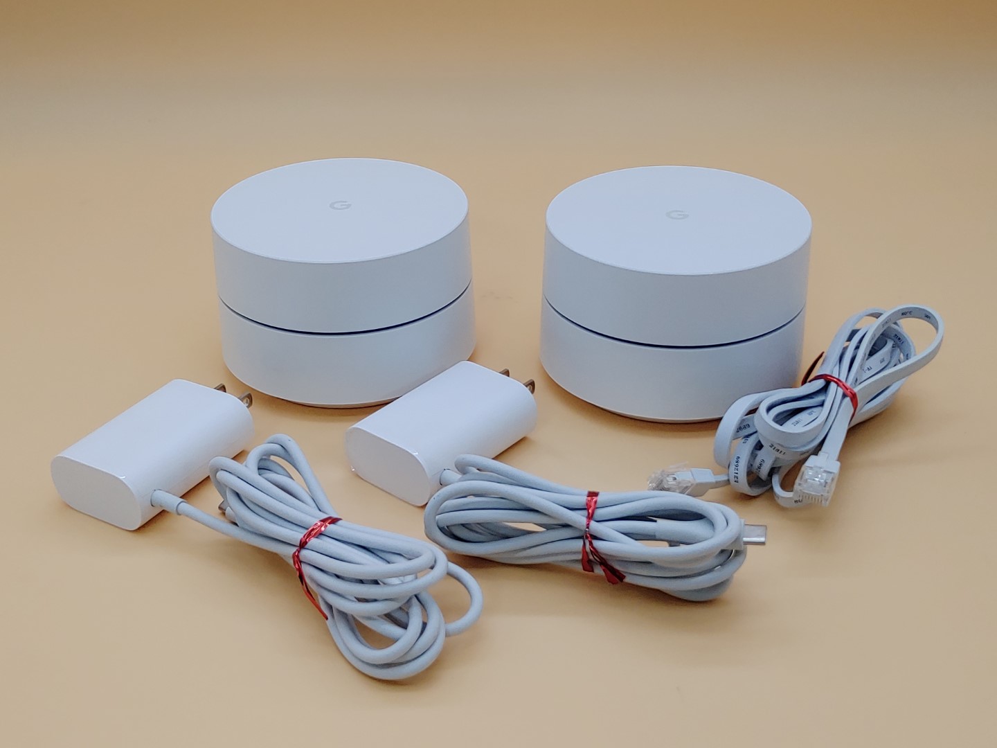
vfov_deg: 32.9
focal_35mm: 44
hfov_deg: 42.9
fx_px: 1267
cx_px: 498
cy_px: 374
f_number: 1.8
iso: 50
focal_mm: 4.36
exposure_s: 1/175
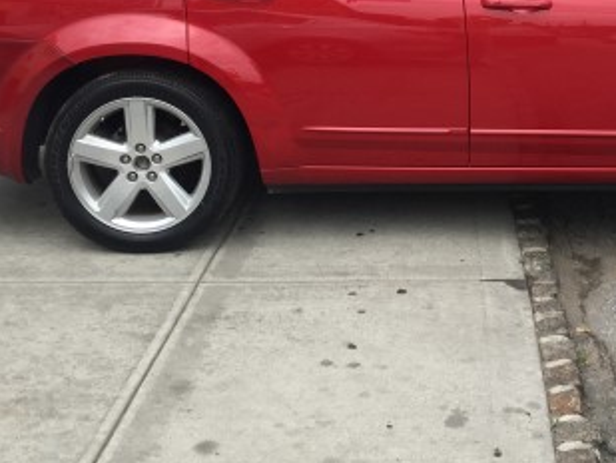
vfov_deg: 23.6
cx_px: 506
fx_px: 1068
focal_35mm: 60
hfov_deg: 31.2
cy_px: 24
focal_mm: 4.15
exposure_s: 1/1130
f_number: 2.2
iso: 32
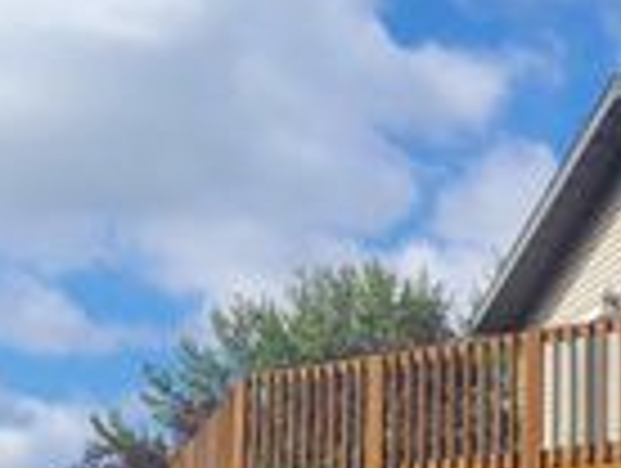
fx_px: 1689
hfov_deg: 19.2
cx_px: 814
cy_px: 434
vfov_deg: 15.6
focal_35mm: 94
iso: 40
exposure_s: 1/2767
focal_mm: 5.4
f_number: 1.8
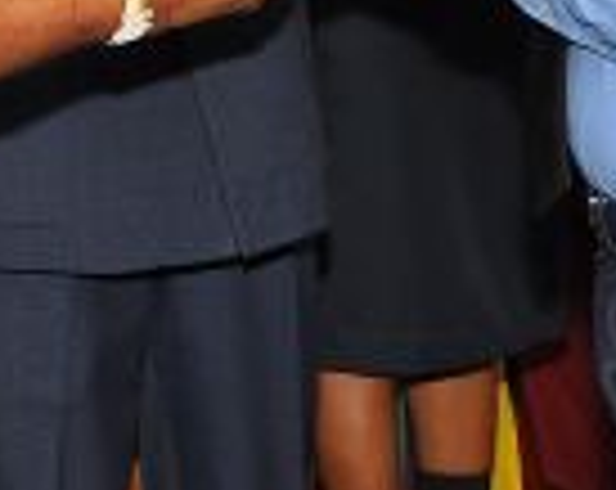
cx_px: 175
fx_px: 3366
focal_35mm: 185
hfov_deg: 10.4
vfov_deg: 8.1
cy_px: -378
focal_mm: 30
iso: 250
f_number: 5.6
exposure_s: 1/60
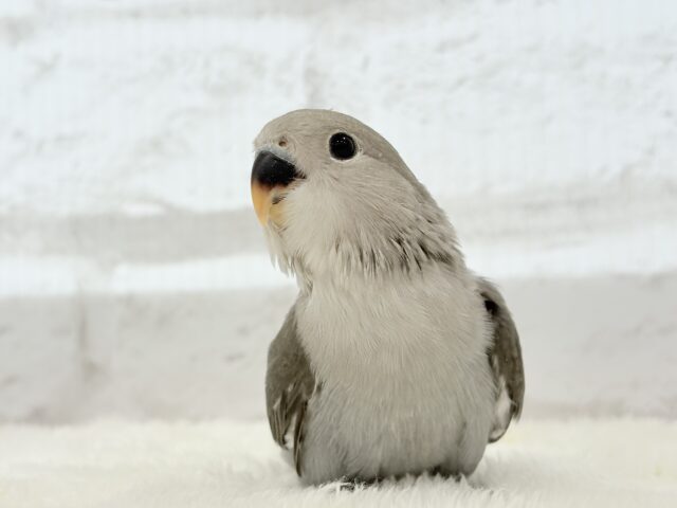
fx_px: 1017
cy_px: 254
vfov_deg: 28.0
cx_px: 338
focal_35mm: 52
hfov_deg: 36.8
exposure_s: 1/100
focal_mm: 5.96
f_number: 1.6
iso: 50
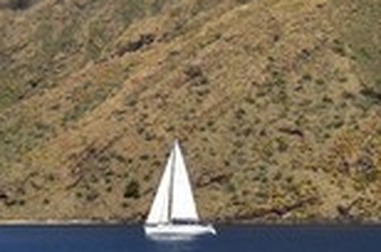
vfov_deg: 10.9
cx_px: 426
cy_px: -47
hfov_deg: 16.2
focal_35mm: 123
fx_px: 1299
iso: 200
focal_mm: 45
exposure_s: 1/640
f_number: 8
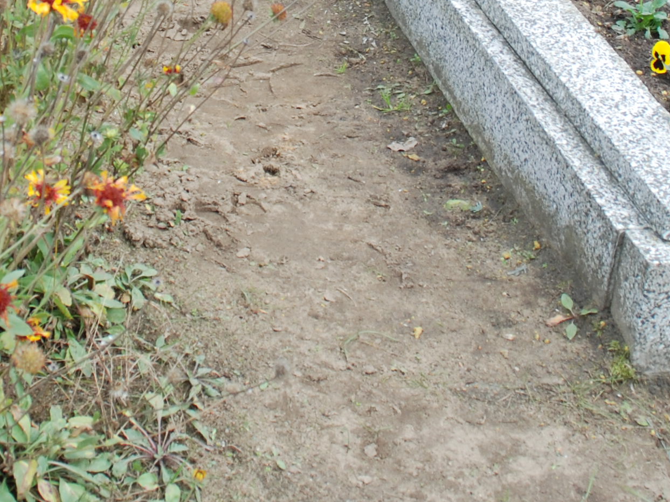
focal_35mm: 81
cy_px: -158
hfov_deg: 24.1
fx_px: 1568
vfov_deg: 17.1
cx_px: 259
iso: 200
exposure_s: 1/125
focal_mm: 18
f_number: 5.6
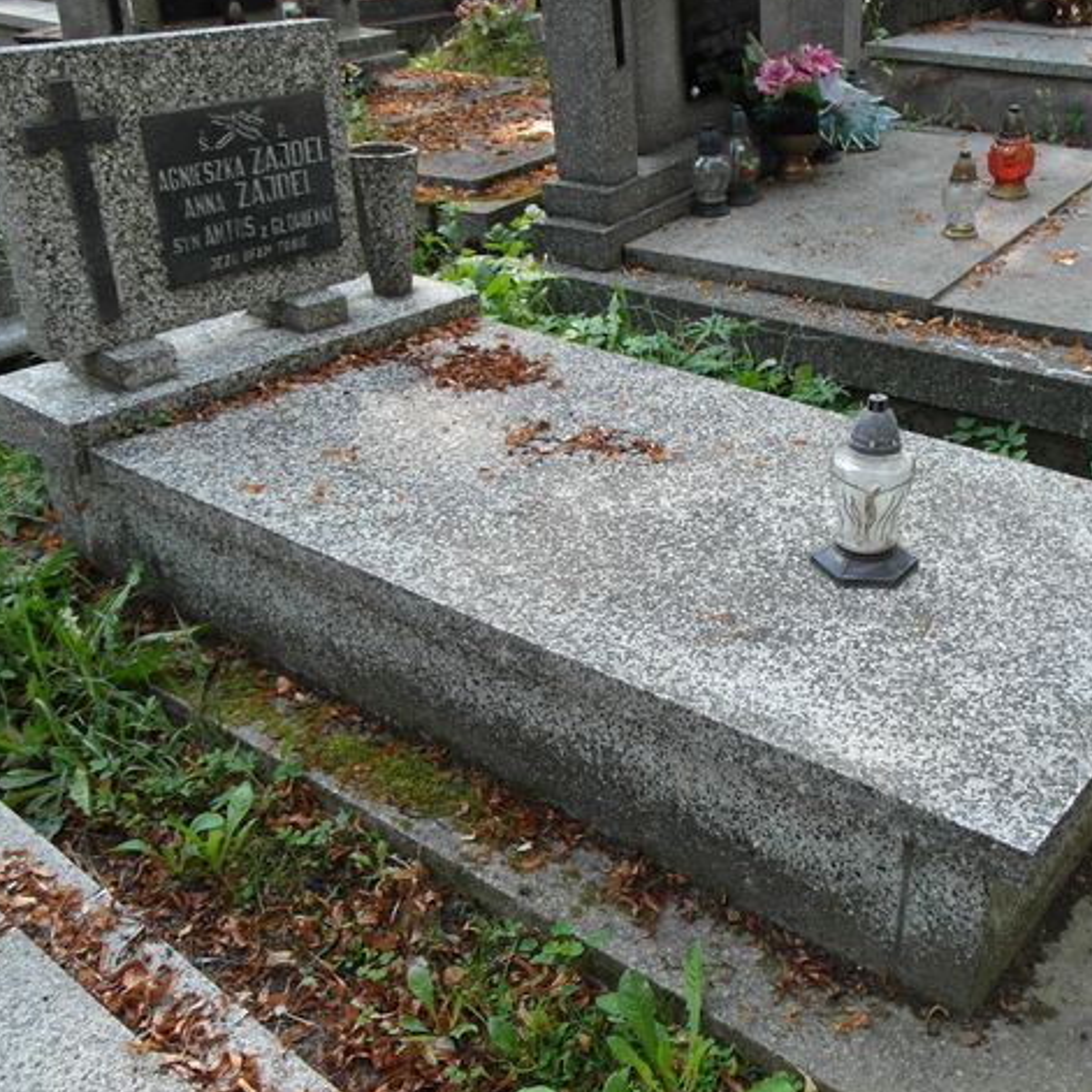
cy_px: 540
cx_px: 656
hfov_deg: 45.8
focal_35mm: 36
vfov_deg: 46.0
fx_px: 1285
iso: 80
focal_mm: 6.5
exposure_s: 1/90
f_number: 3.6
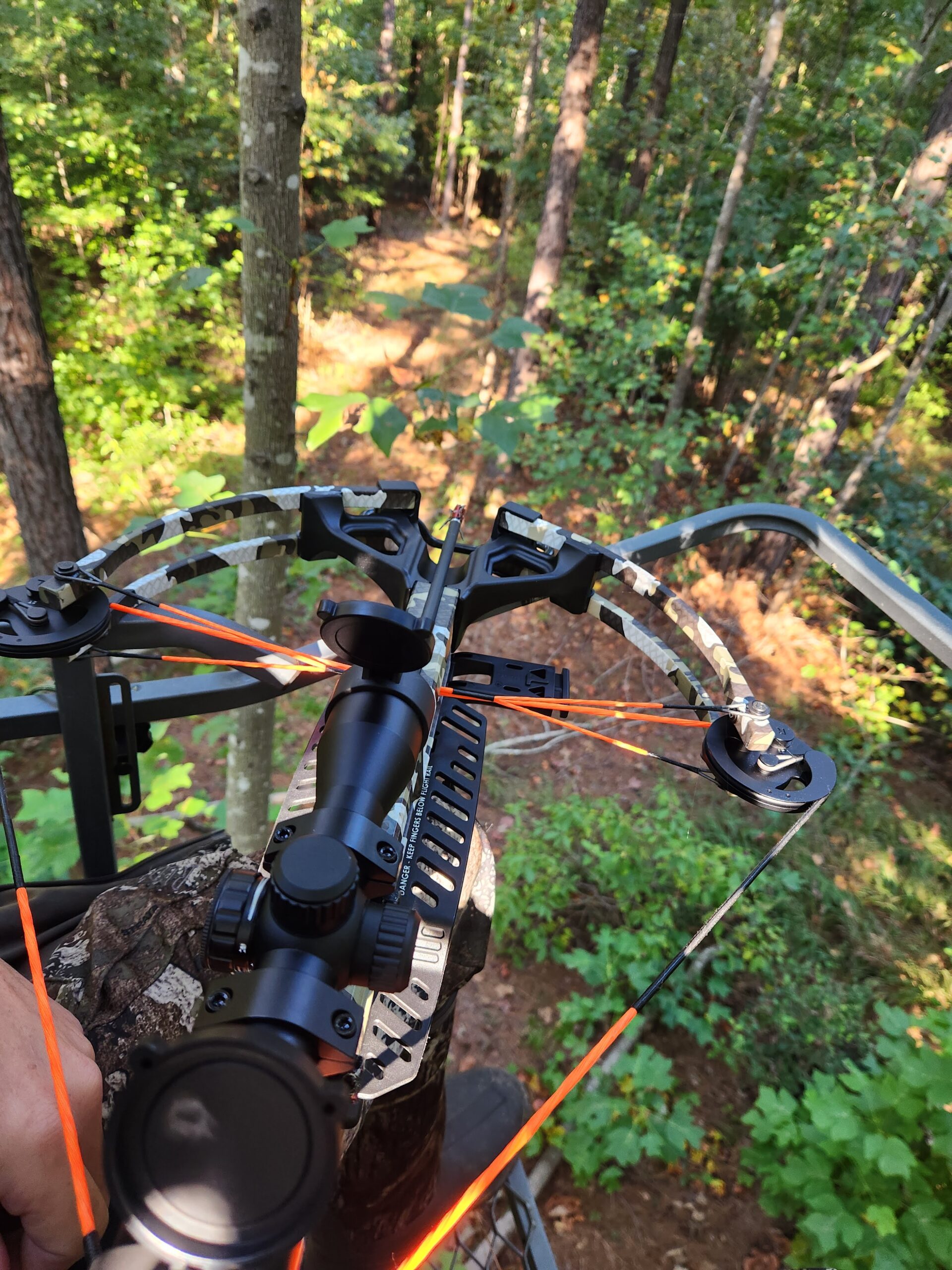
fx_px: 843
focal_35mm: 23
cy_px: 635
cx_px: 476
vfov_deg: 73.9
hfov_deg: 58.9
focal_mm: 5.4
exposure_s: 1/180
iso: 200
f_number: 1.8
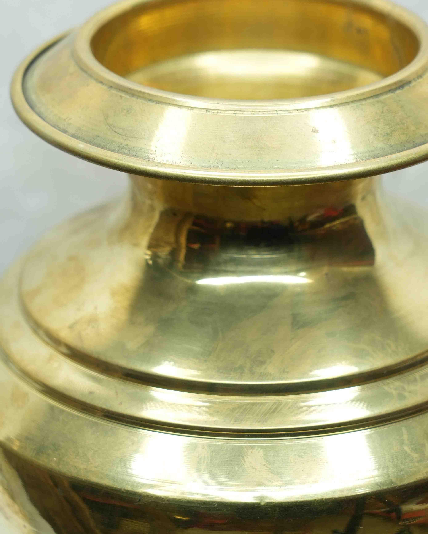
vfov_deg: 10.5
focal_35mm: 183
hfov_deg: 8.4
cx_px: 275
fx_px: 2897
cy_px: 277
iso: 400
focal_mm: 97
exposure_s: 1/80
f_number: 5.6
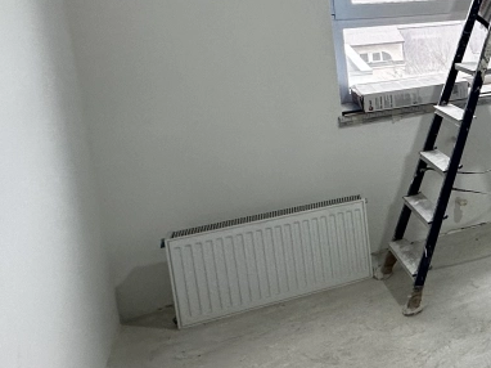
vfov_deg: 30.2
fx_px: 652
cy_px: 43
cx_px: 778
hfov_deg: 26.3
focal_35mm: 46
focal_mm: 2.22
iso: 125
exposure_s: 1/100
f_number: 2.2
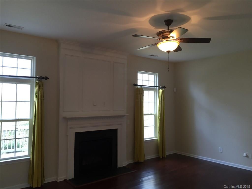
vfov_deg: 48.2
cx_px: 126
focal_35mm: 29
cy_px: 94
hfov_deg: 61.7
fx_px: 211
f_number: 2.2
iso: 64
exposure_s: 1/30
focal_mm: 4.15
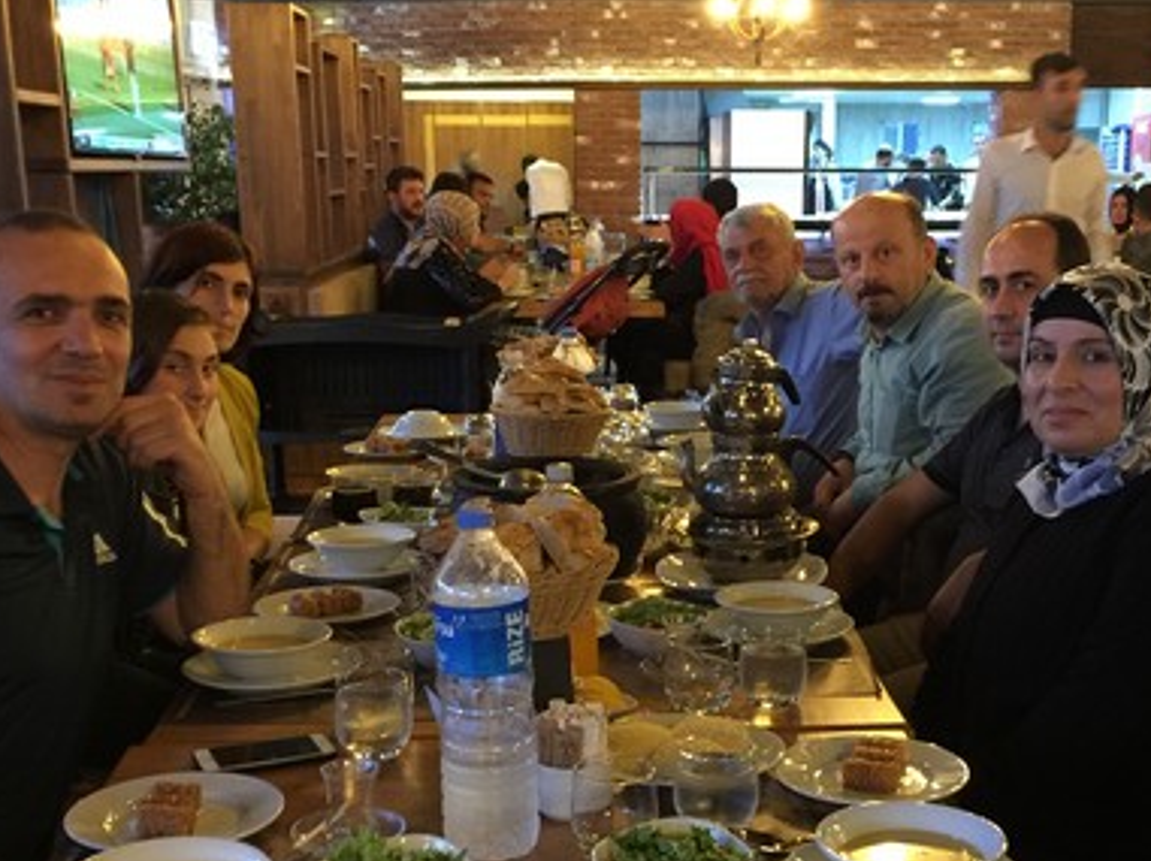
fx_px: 1694
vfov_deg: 28.2
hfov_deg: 37.3
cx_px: 704
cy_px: 610
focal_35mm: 51
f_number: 2.2
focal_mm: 4.15
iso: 125
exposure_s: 1/4
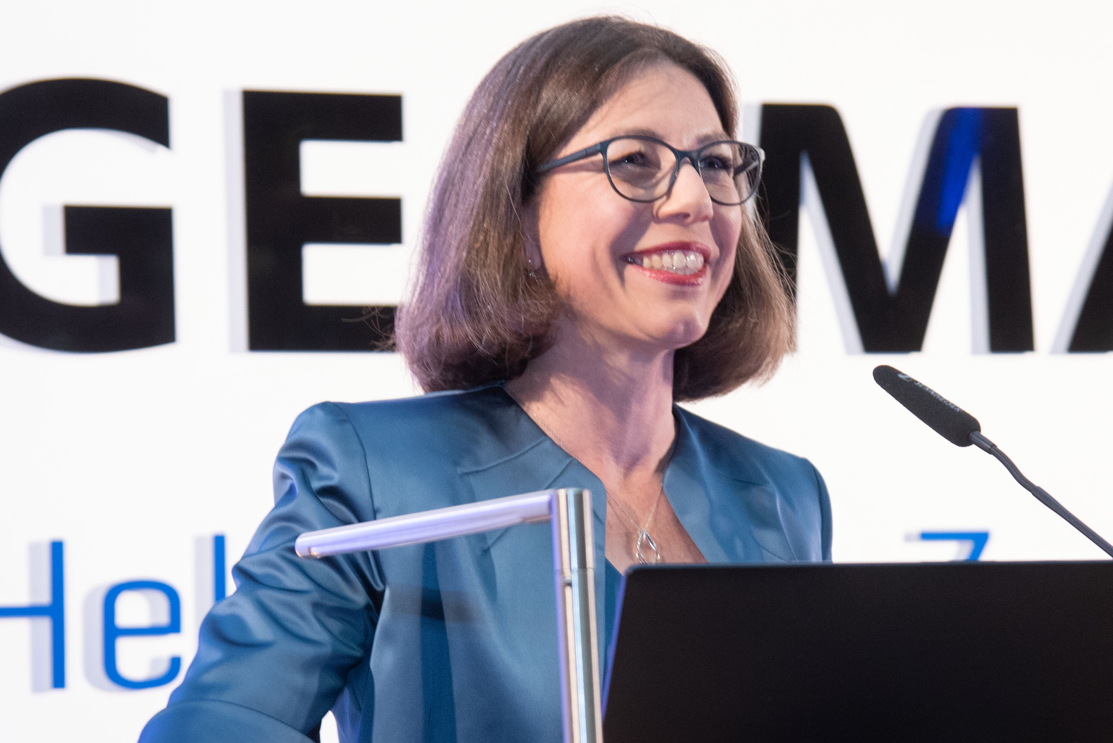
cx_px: 578
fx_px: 4391
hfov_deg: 14.4
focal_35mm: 142
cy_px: 563
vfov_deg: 9.7
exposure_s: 1/60
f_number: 5
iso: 2000
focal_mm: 78
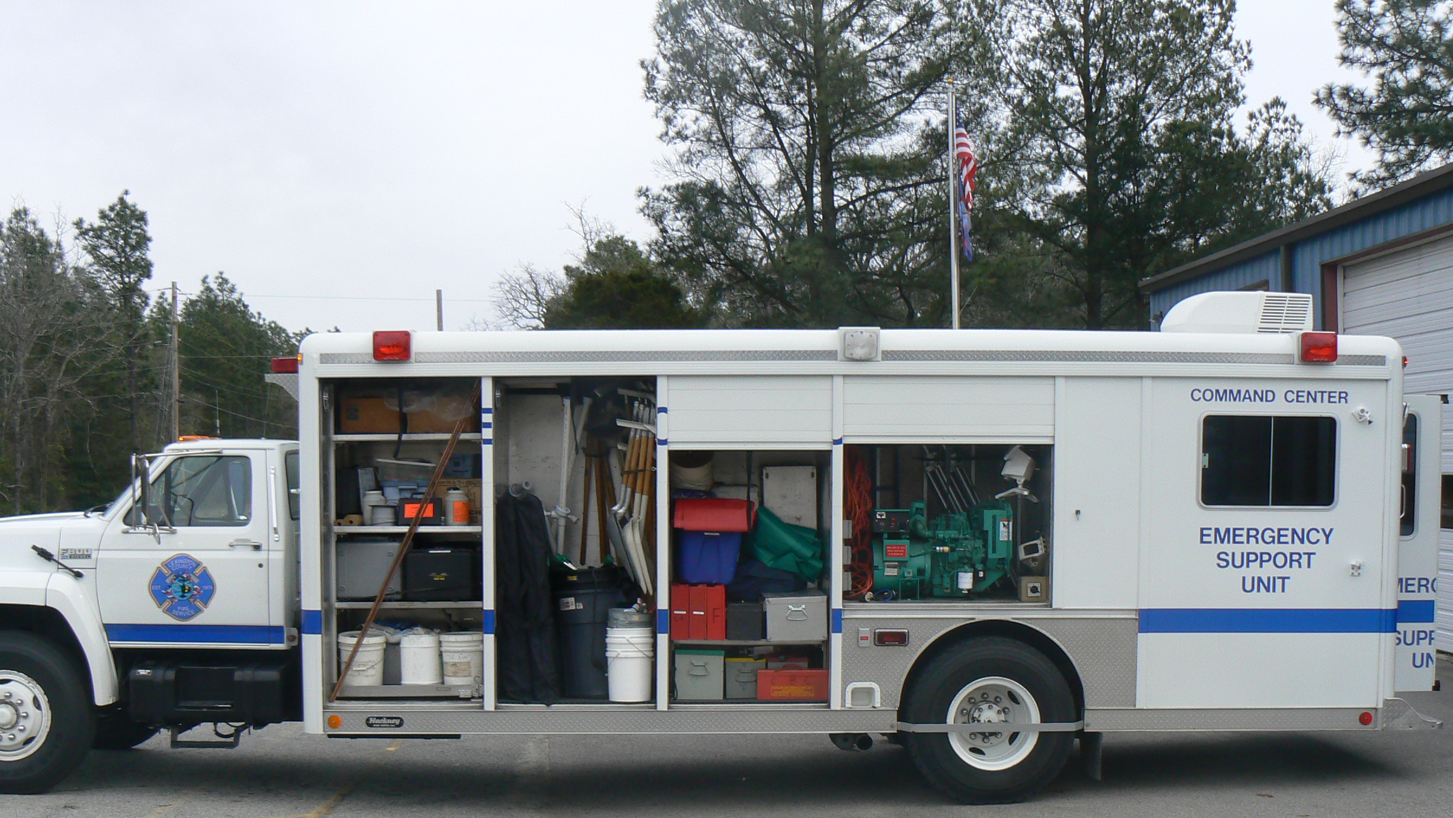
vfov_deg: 26.2
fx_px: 1734
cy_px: 617
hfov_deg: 45.4
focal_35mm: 45
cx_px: 671
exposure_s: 1/160
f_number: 5.6
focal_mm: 6
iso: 80
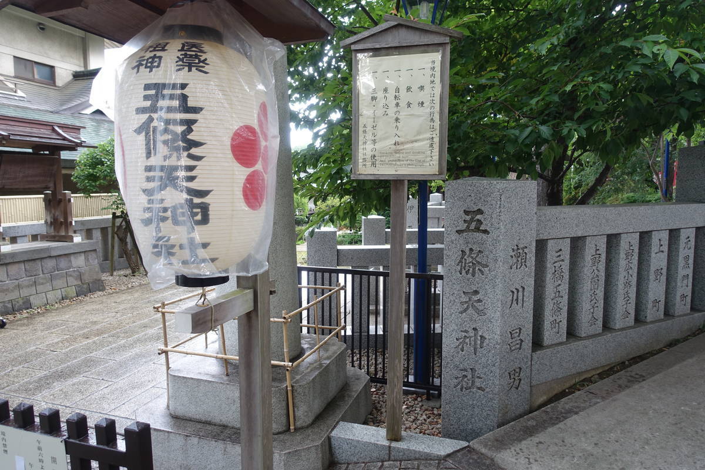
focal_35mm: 24
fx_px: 470
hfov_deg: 73.7
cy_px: 235
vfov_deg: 53.1
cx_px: 352
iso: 125
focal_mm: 8.8
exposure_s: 1/30
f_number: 2.8
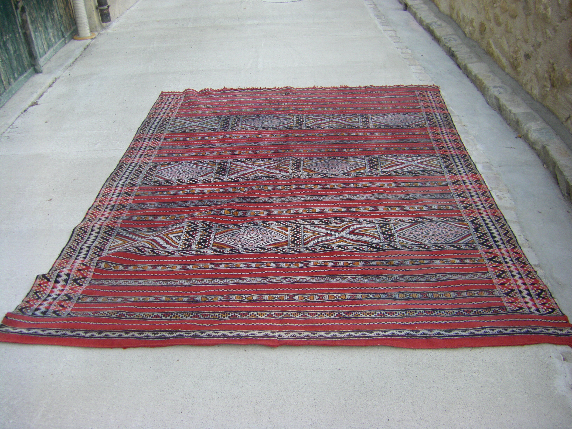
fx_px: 628
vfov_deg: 37.7
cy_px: 214
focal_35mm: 38
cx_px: 286
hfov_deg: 49.0
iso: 160
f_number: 3.5
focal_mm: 6.3
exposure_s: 1/100
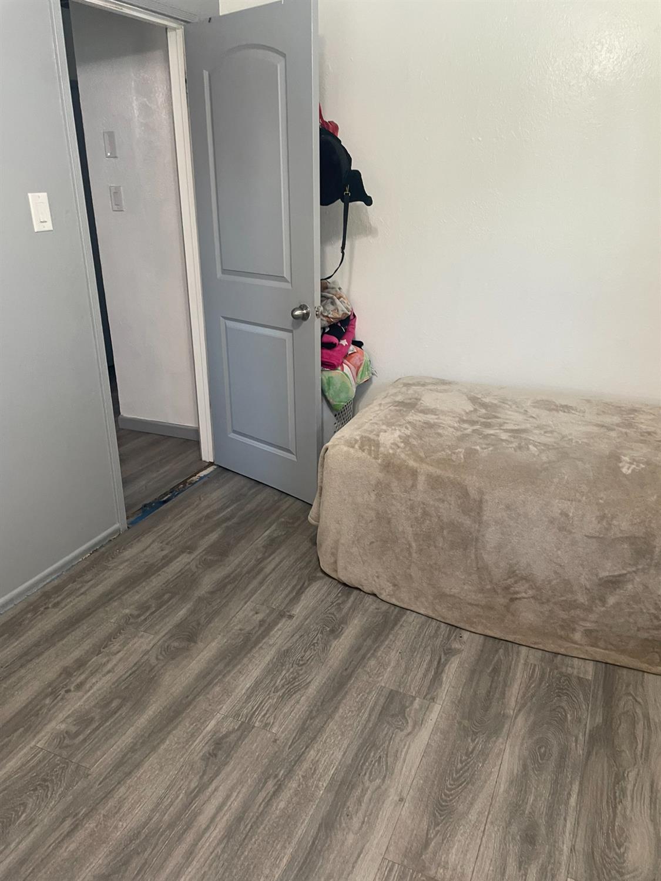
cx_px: 330
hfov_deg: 53.1
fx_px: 662
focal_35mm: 26
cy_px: 440
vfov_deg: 67.3
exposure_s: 1/60
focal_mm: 4.2
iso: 125
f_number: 1.6
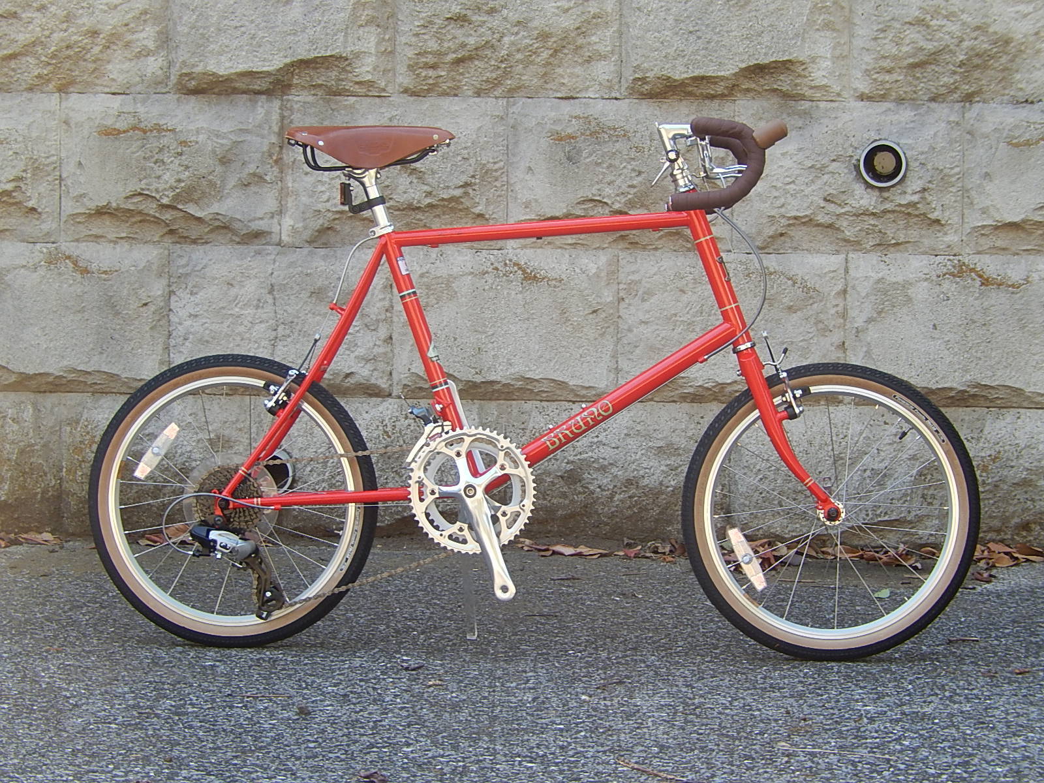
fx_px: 4041
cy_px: 392
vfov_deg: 11.1
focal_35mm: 134
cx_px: 522
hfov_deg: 14.7
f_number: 5.6
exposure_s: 1/50
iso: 125
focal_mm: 24.1
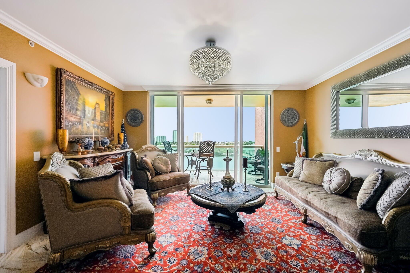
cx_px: 205
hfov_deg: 104.3
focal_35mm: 14
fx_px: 159
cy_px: 136
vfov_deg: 81.1
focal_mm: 14
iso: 400
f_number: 8
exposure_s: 1/250
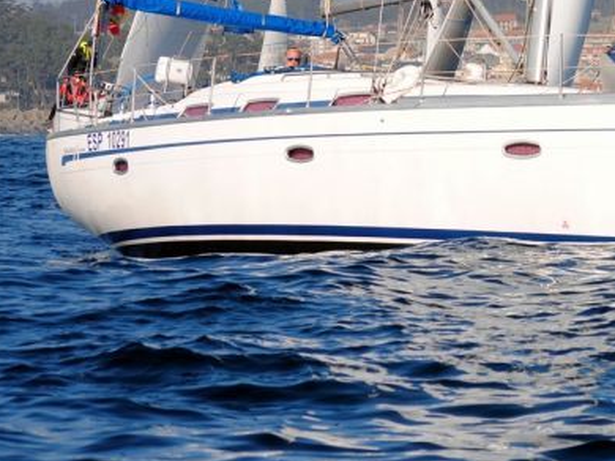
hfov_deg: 7.4
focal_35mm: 267
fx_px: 4741
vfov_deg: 5.6
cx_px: 539
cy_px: 89
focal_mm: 90
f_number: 6.3
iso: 100
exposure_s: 1/640
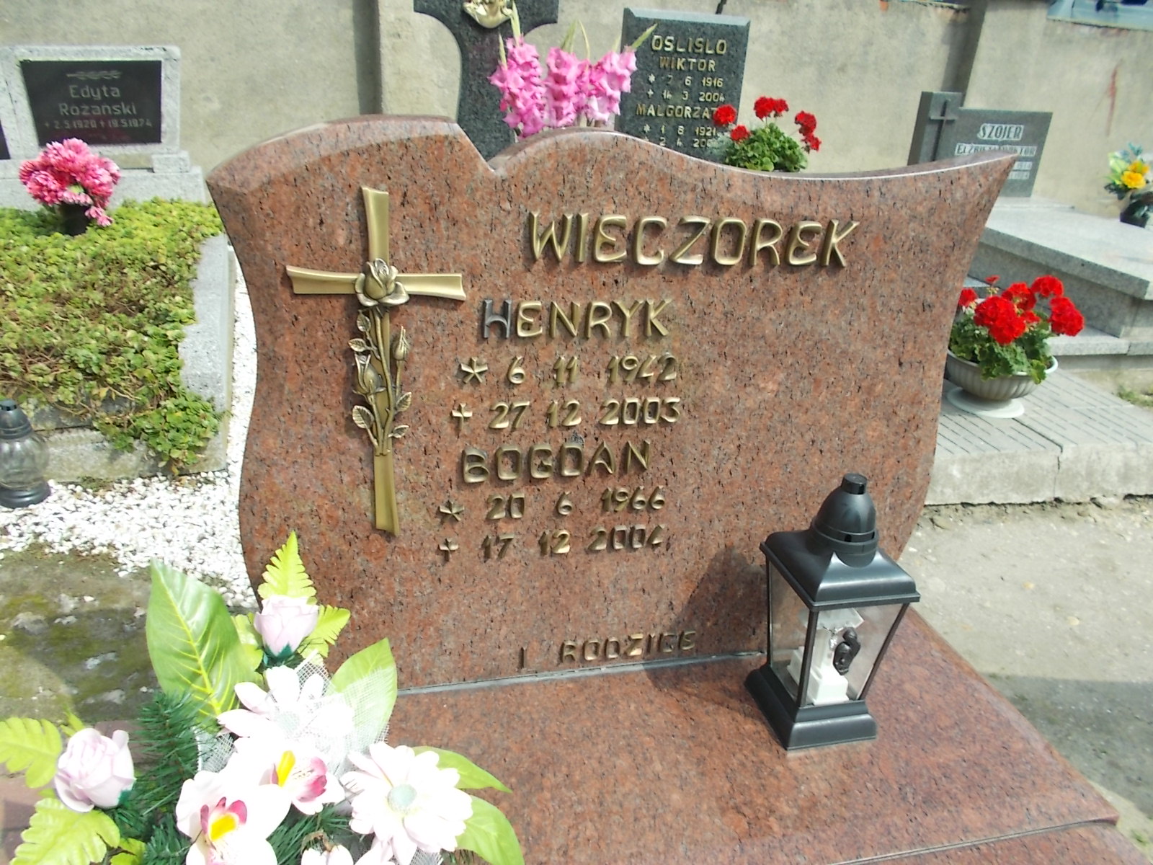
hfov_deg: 67.3
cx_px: 576
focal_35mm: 26
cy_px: 432
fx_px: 866
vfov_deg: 53.1
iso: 80
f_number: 8
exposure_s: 1/100
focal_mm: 4.6
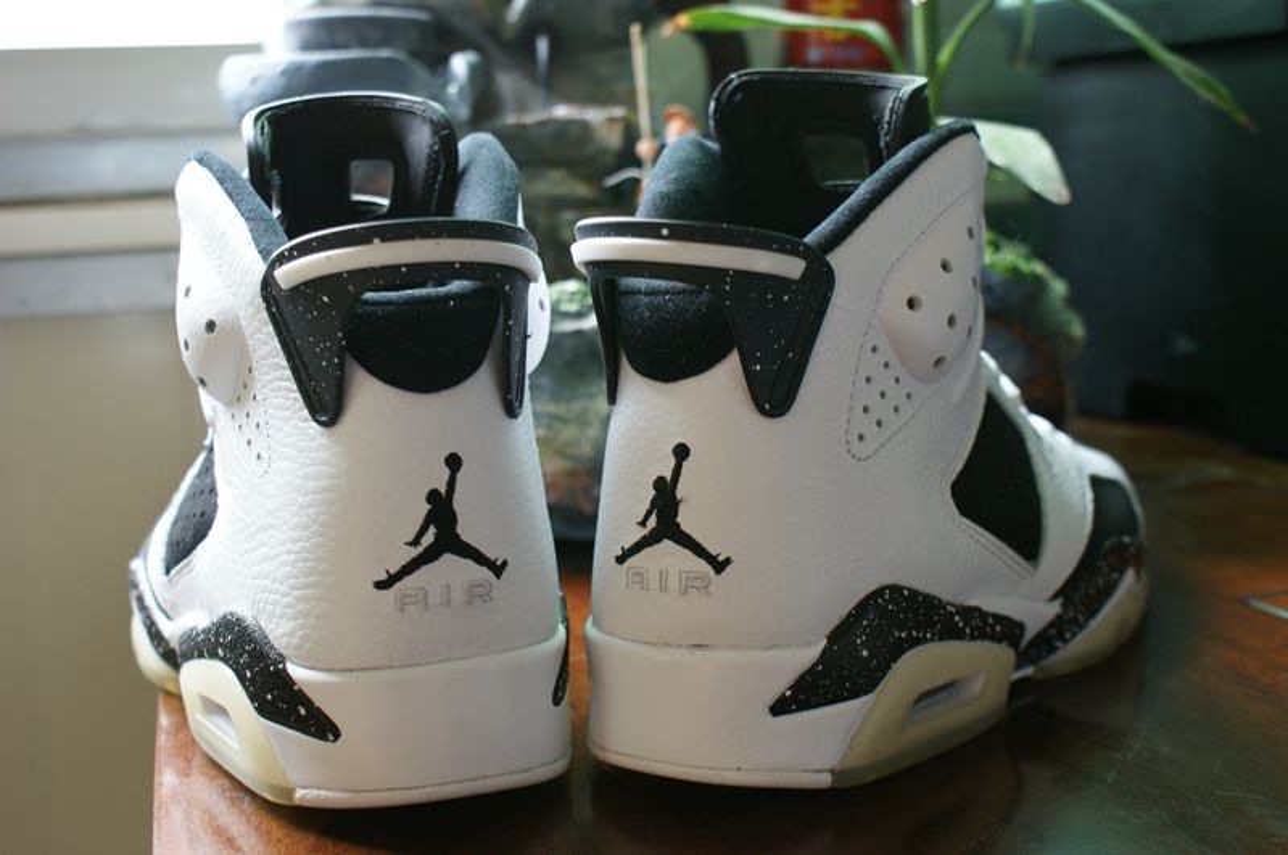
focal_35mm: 45
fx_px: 1608
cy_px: 428
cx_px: 644
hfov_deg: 43.7
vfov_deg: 29.8
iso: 250
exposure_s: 1/50
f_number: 5
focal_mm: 30
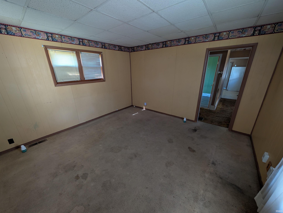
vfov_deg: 94.6
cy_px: 106
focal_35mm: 12
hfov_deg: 110.5
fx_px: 98
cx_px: 142
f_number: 1.7
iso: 85
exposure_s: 1/32.9
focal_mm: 2.02
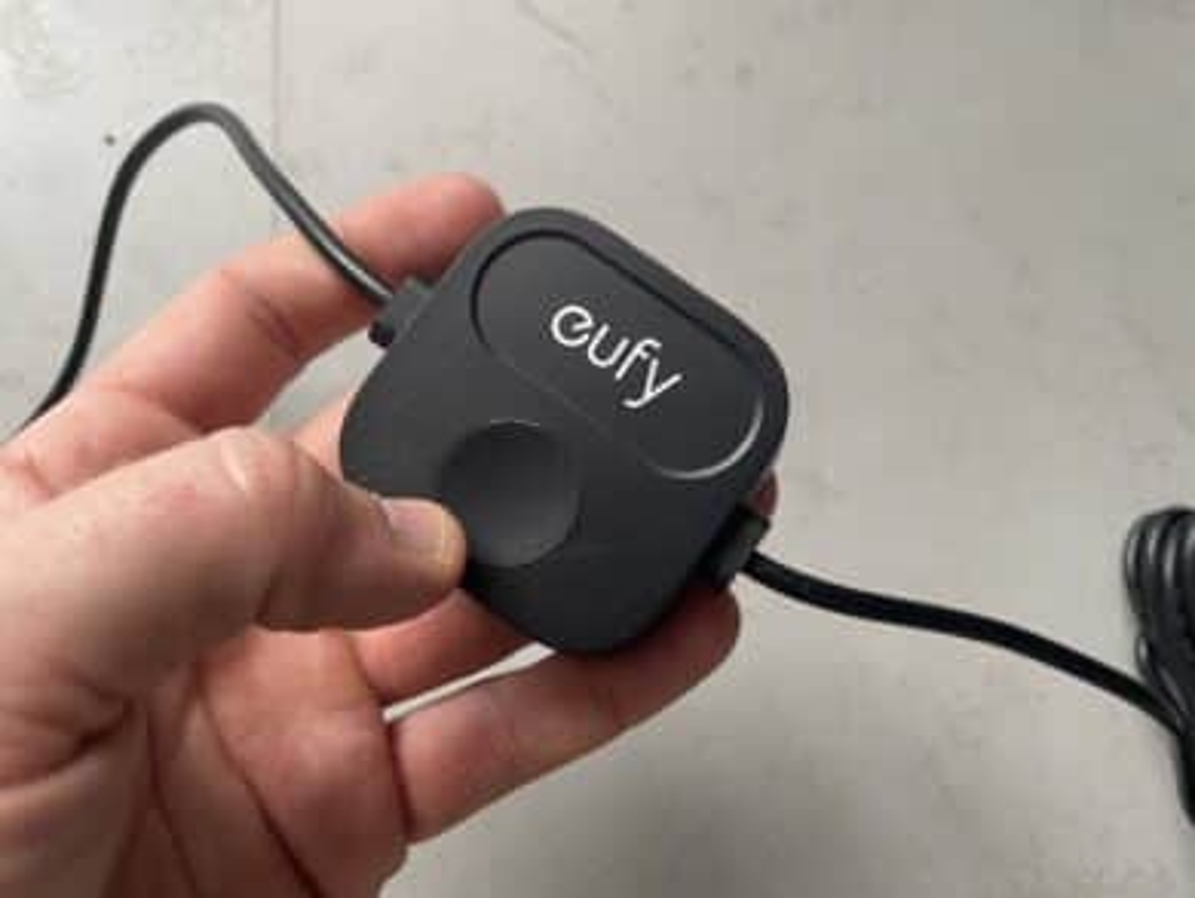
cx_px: 598
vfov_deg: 53.1
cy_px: 449
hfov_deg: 67.3
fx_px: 898
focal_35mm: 26
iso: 200
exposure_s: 1/60
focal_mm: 4.2
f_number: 1.6
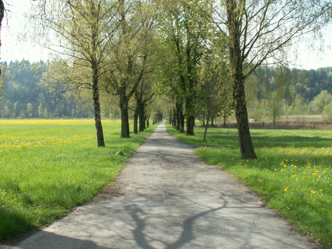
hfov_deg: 52.6
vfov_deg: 40.7
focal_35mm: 35
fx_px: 336
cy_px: 124
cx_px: 166
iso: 50
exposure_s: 1/125
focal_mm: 5.86
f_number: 5
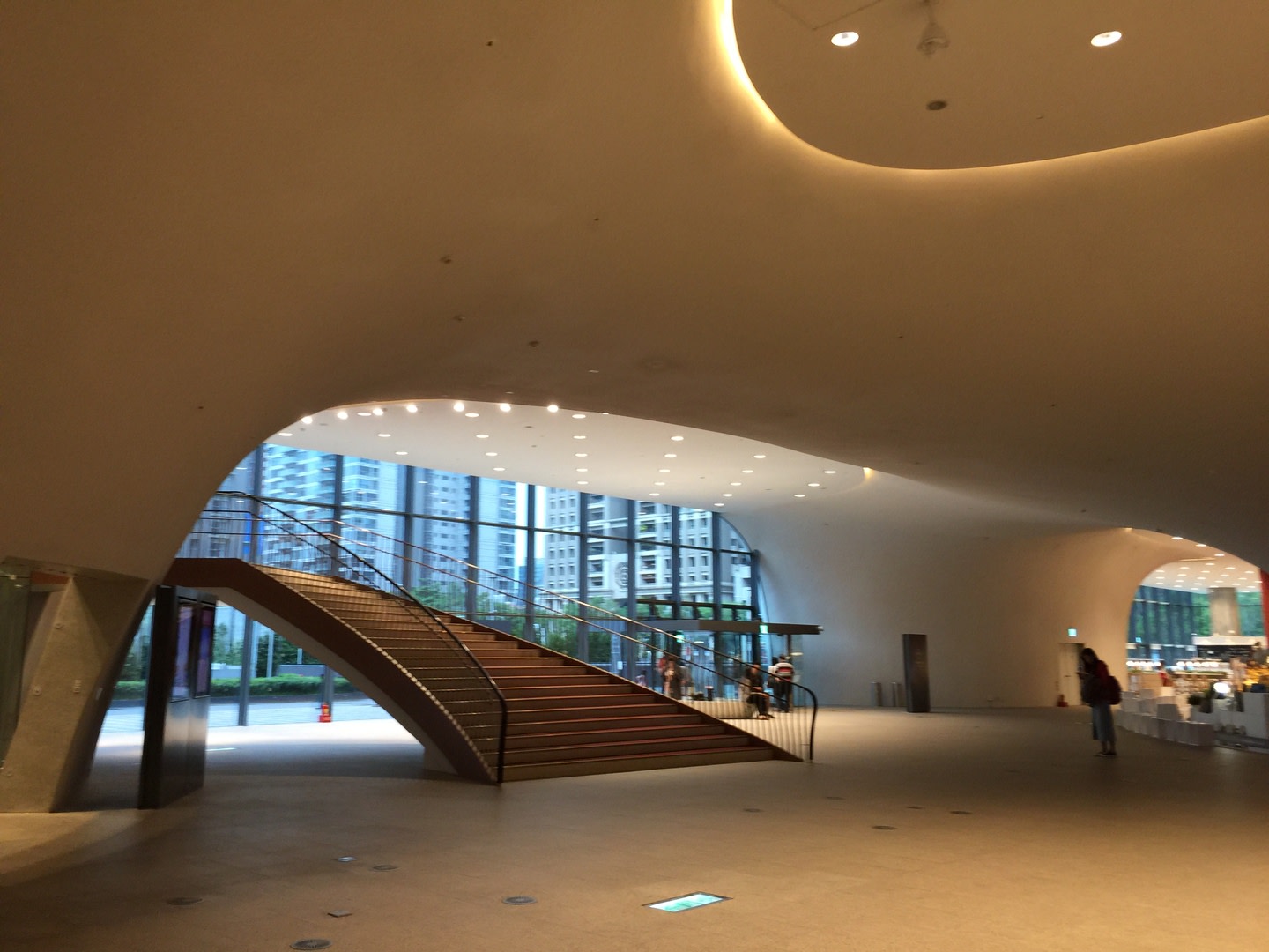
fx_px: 1063
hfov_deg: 61.7
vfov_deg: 48.2
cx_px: 634
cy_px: 476
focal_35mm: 29
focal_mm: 4.2
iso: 32
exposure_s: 1/15
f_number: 2.2
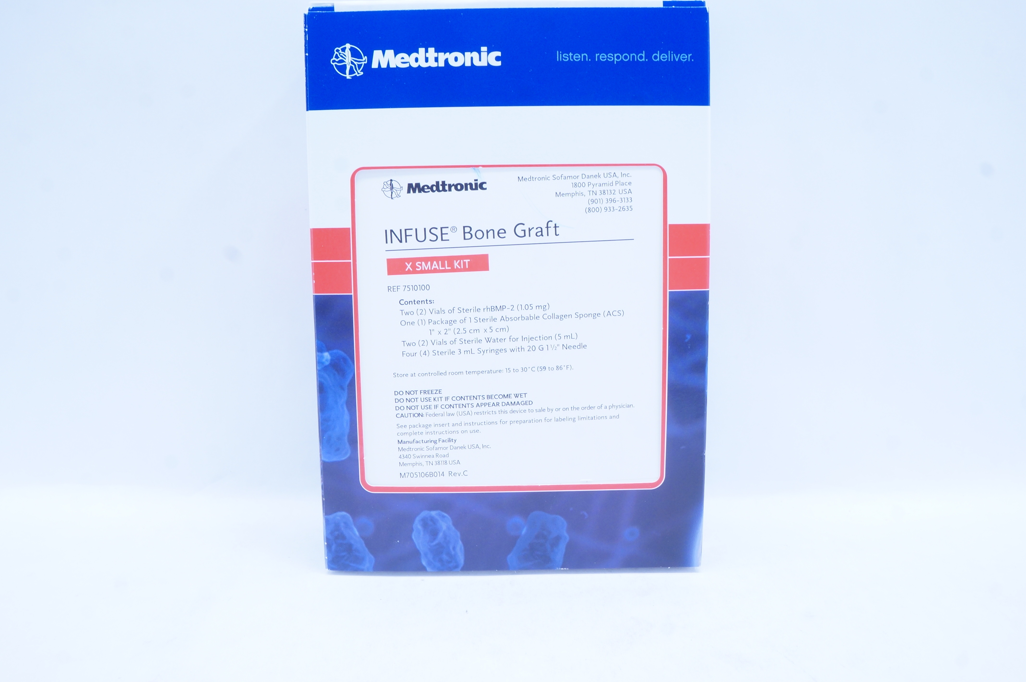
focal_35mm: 31
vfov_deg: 42.2
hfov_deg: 60.3
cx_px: 511
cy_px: 296
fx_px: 883
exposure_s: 1/10
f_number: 13
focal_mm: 18
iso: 400
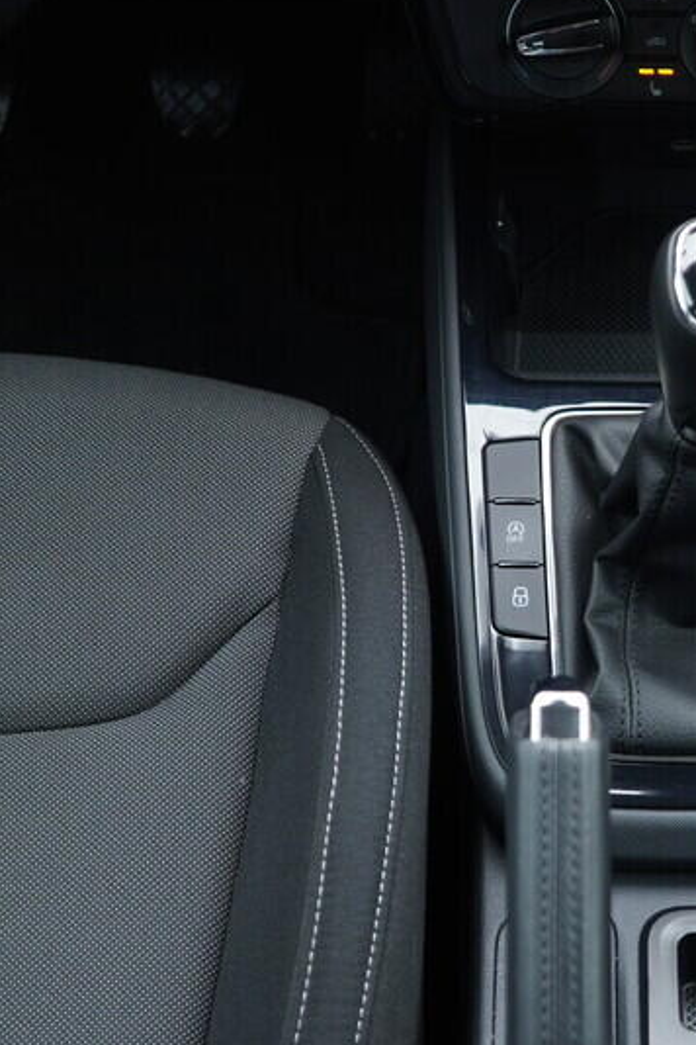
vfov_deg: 29.2
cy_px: 545
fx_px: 2001
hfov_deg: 19.3
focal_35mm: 69
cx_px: 655
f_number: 2.8
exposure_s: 1/40
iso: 320
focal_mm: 24
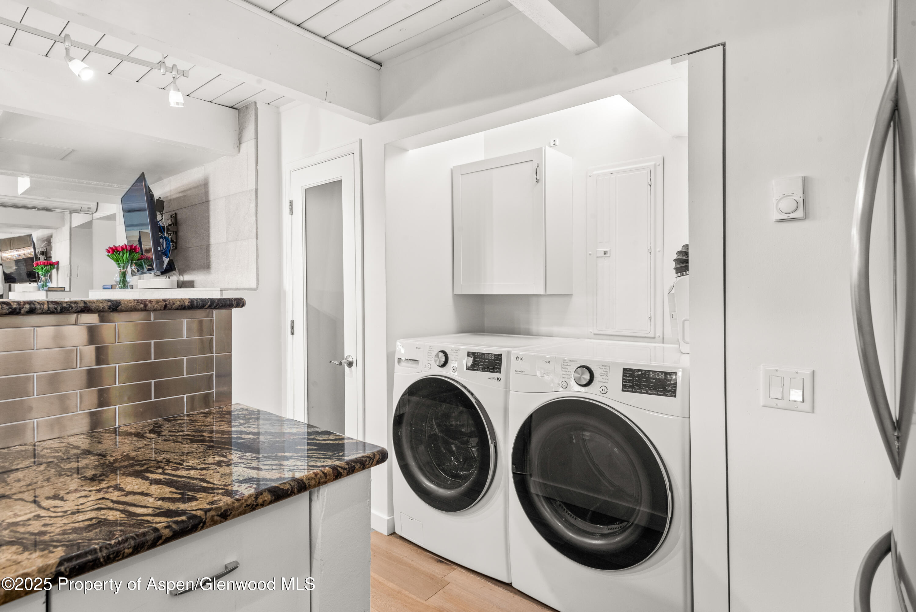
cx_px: 458
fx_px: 484
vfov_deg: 64.6
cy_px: 306
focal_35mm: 19
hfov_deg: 86.9
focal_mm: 19
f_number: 11
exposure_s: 1/4
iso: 400
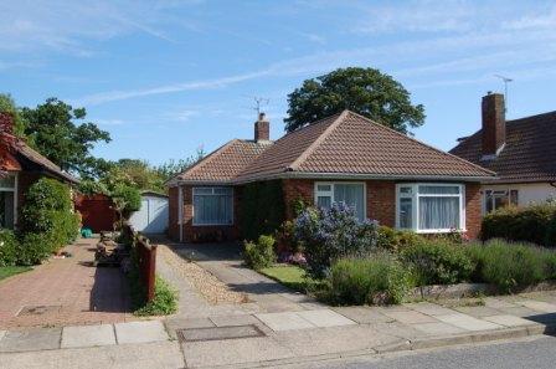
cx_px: 278
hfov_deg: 57.3
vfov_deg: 39.8
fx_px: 509
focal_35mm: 33
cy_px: 184
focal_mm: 22
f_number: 9
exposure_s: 1/250
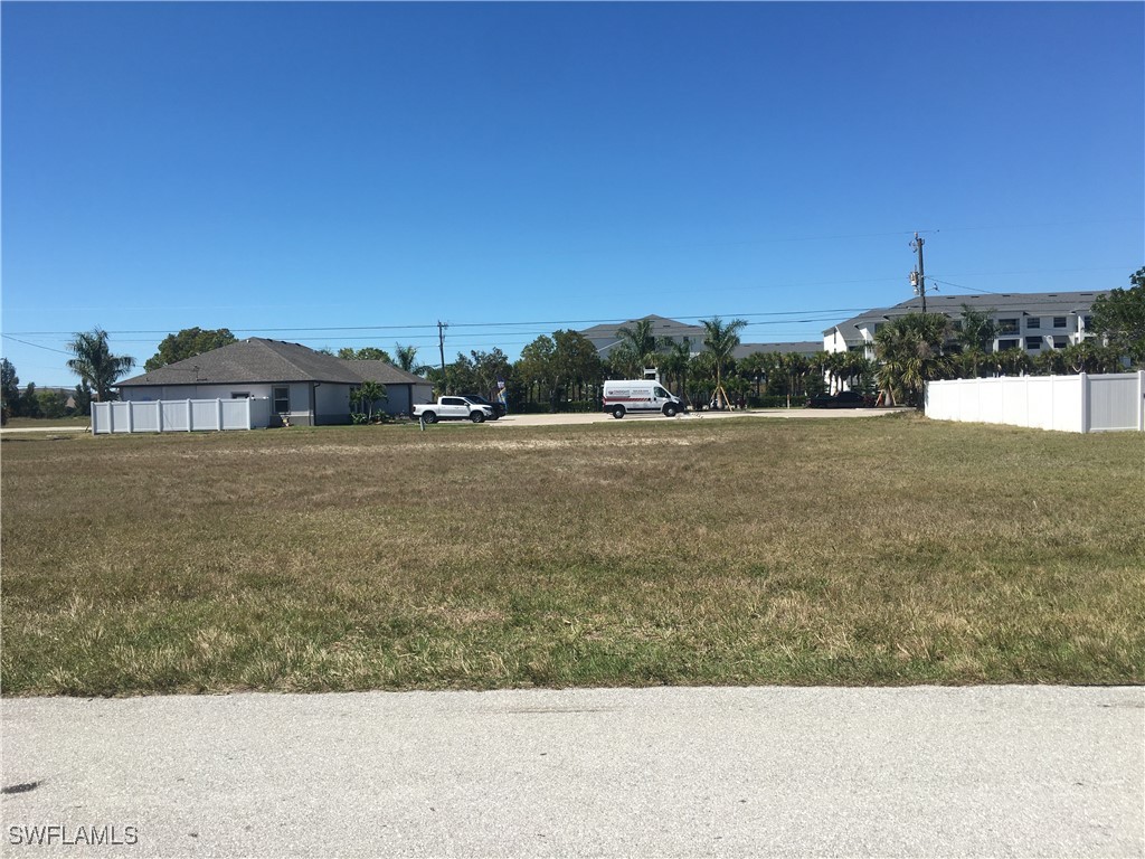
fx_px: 959
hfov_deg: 61.7
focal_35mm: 29
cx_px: 572
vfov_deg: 48.2
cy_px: 430
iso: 25
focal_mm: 4.15
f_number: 2.2
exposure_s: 1/1923
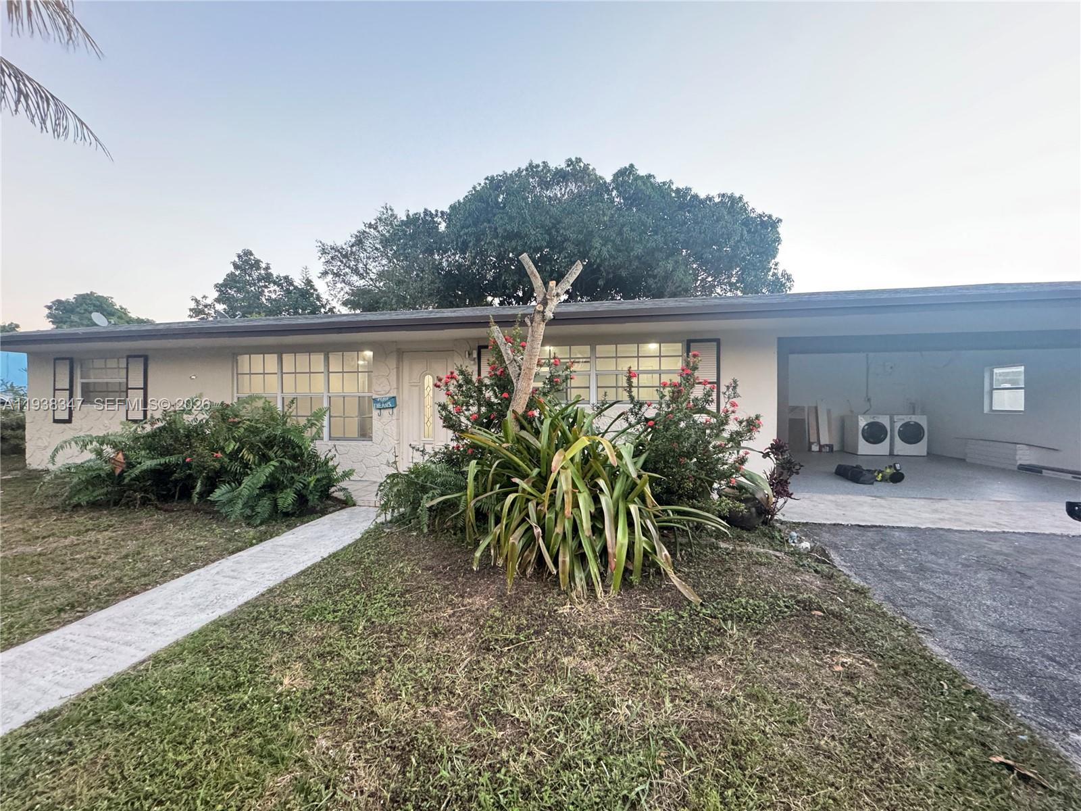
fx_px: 437
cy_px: 406
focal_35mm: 14
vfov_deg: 85.7
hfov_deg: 102.1
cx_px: 540
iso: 640
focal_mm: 2.22
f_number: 2.2
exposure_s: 1/60
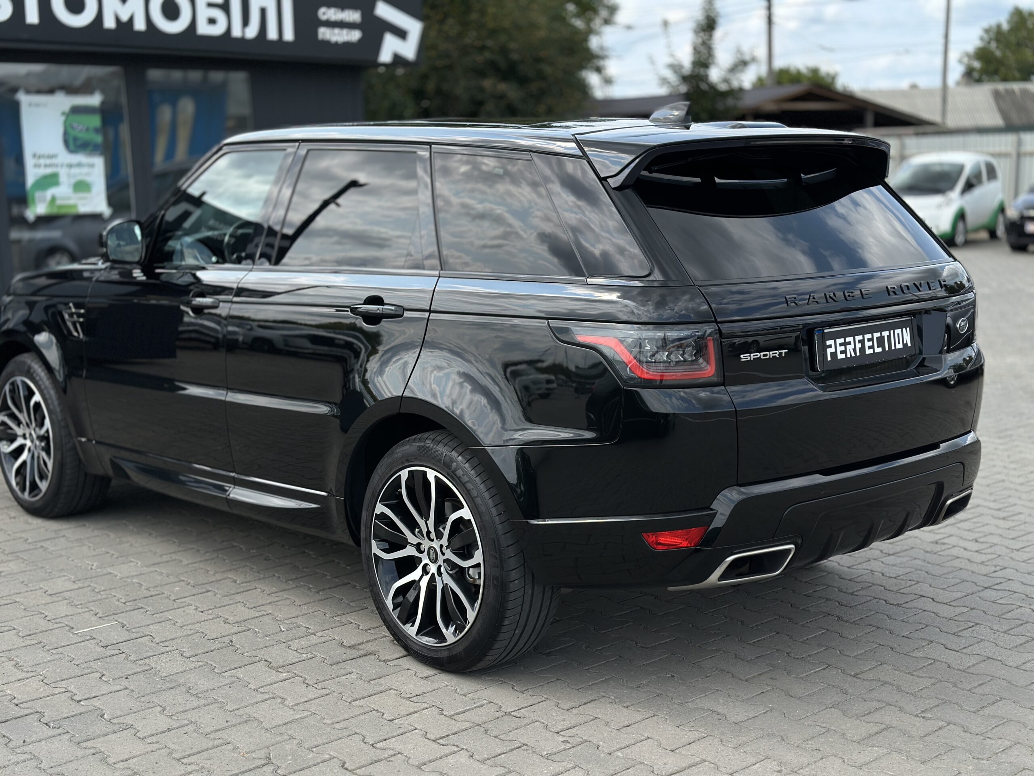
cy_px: 388
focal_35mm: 48
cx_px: 517
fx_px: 1434
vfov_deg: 30.3
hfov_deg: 39.7
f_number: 1.78
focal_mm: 6.86
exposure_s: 1/2890
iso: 100
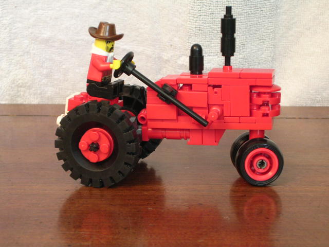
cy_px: 124
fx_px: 817
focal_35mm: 86
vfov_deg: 17.2
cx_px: 164
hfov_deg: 22.8
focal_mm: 13
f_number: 4.1
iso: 200
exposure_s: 1/2.1
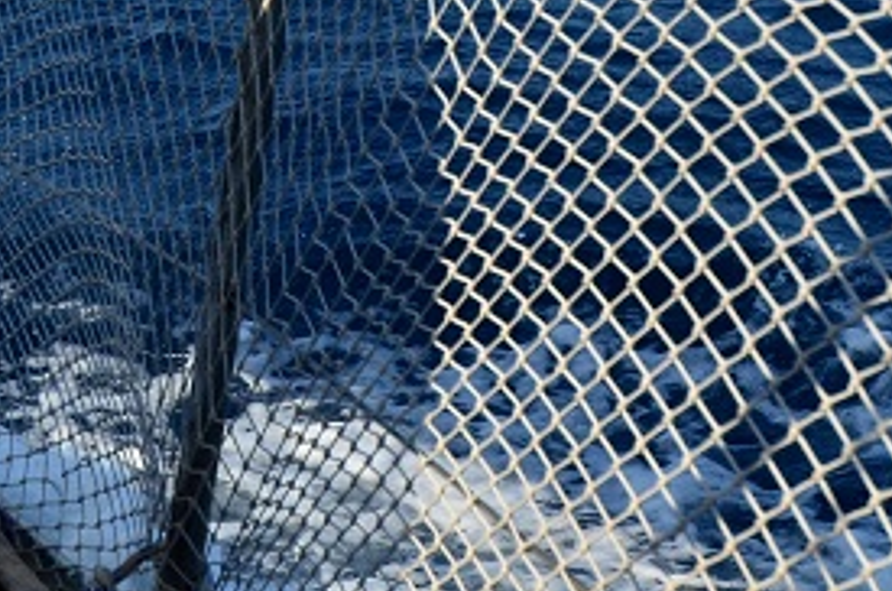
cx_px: -76
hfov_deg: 15.3
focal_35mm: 131
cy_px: 37
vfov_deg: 10.4
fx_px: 3238
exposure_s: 1/1600
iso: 400
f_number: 5.6
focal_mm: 24
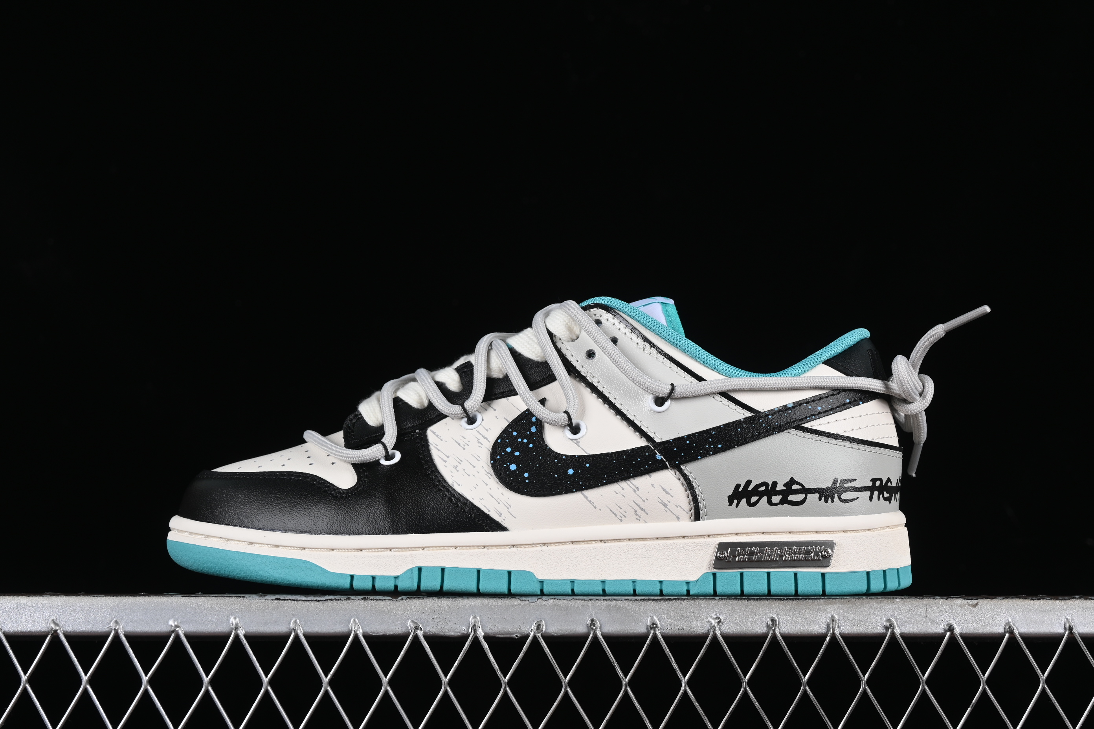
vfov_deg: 18.2
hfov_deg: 27.0
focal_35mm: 75
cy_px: 364
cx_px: 547
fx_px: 2279
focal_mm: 50
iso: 160
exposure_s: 1/80
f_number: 8
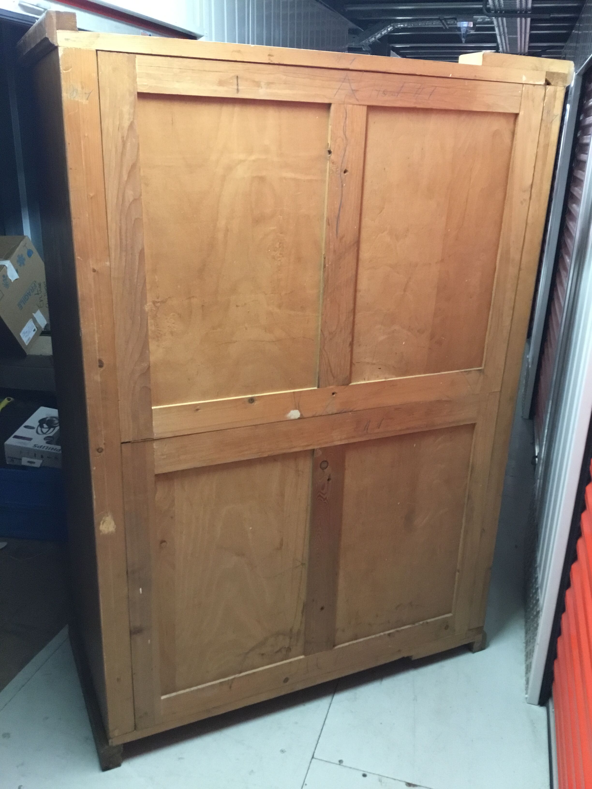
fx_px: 707
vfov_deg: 58.4
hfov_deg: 45.4
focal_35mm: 31
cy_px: 394
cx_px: 296
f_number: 2.4
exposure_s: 1/33
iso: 200
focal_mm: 3.3
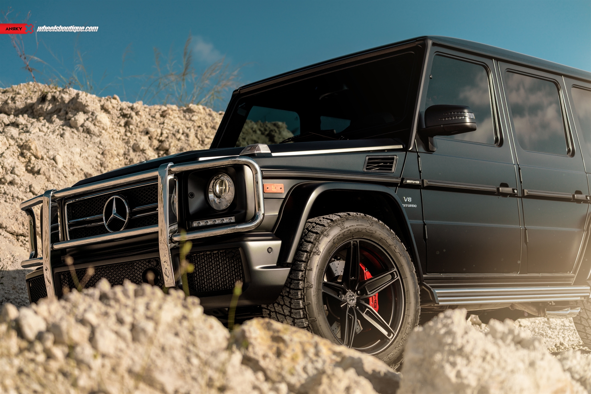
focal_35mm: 70
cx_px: 296
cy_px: 197
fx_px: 1149
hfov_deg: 28.8
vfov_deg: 19.5
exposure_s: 1/1000
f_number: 4
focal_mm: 70
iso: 100
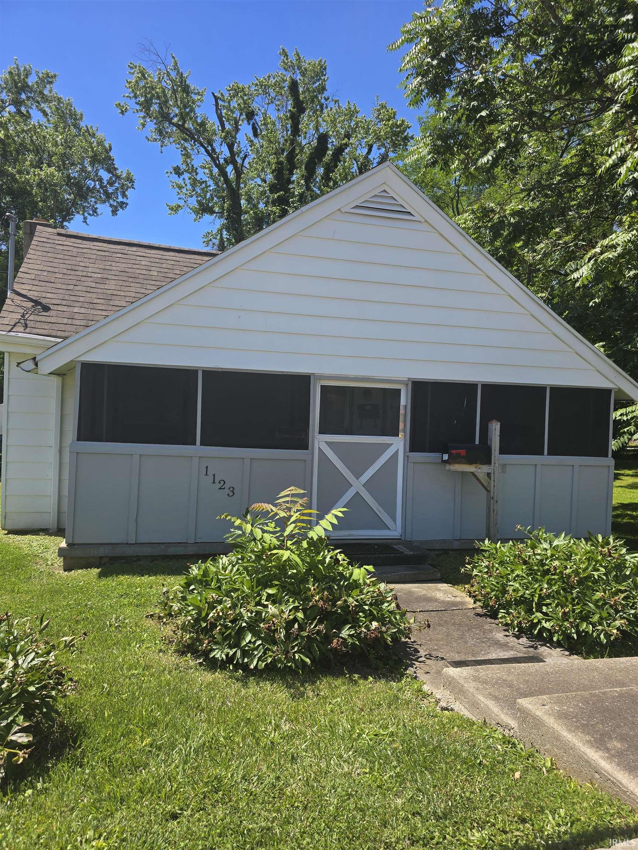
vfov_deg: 73.9
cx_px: 319
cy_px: 425
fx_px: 565
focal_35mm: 23
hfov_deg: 58.9
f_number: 1.7
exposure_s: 1/529
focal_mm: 6.3
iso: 12
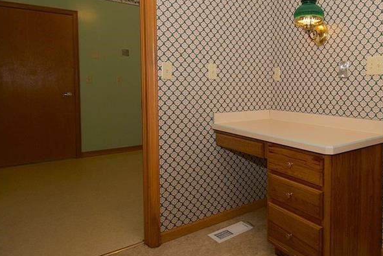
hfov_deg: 66.3
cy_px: 96
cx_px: 273
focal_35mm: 26
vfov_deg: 49.2
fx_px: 277
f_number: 4
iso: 200
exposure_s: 1/60
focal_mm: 10
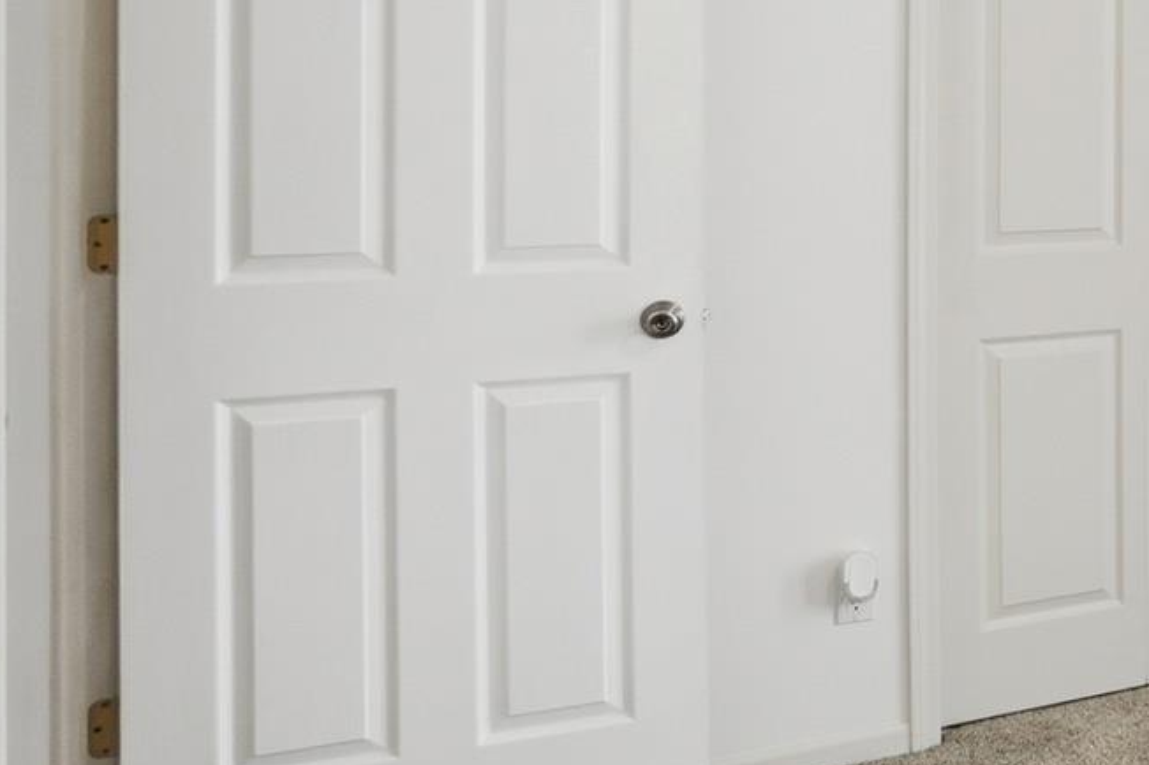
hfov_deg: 27.9
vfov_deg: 28.4
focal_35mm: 46
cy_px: 127
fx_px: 1467
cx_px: 1741
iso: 100
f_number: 4
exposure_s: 1/640
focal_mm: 10
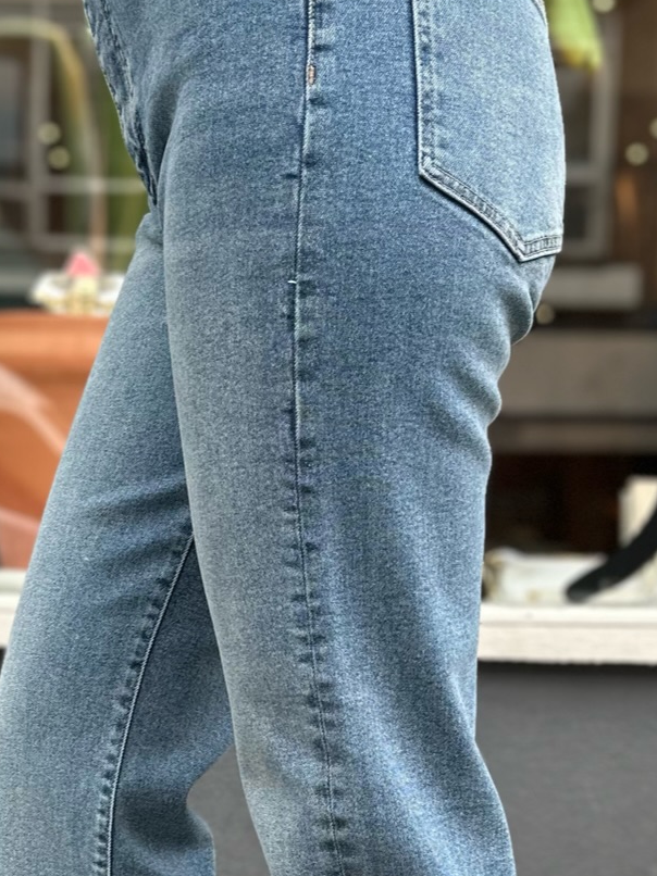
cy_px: 771
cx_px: 275
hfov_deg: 24.0
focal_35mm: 61
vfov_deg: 30.4
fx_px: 1544
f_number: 1.78
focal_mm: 6.86
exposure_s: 1/516
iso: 80
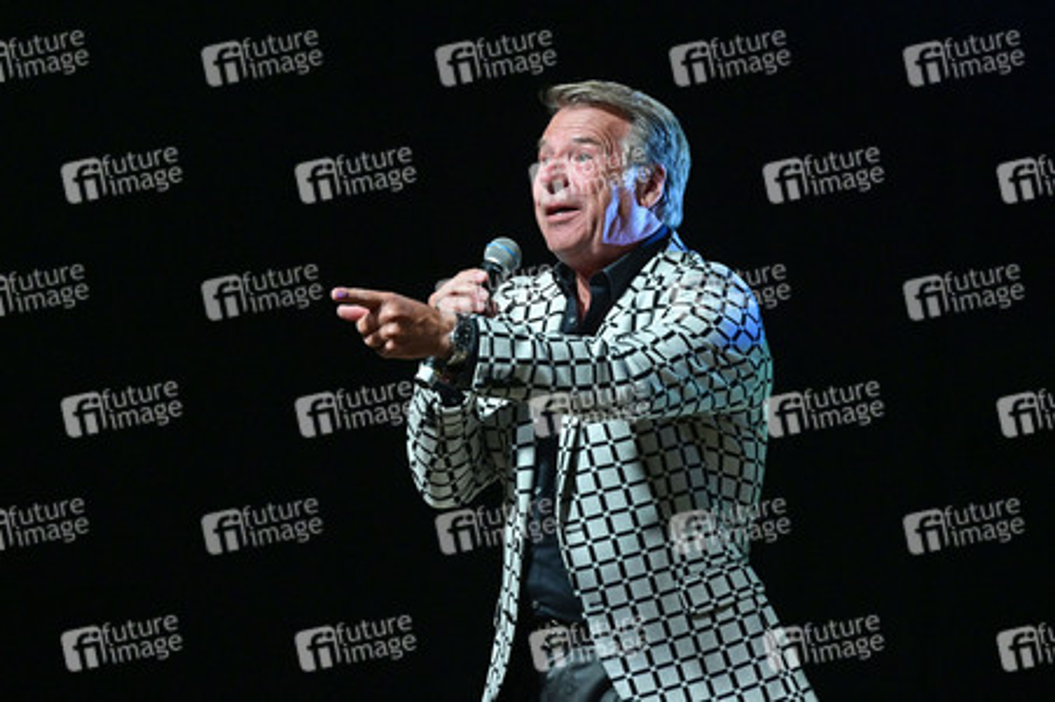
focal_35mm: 200
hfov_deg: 10.3
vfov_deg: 6.9
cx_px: 528
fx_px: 5857
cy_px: 351
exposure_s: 1/500
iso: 3200
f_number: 5
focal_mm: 200
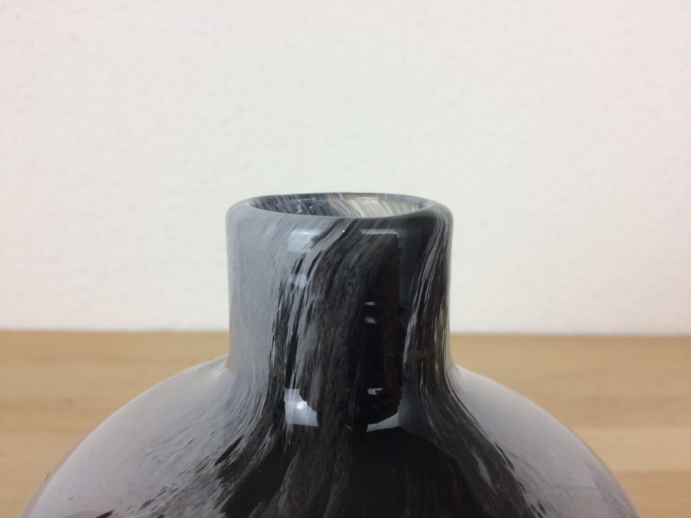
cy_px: 259
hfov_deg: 61.7
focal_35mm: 29
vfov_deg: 48.2
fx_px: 579
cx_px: 346
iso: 64
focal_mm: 4.15
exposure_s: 1/100
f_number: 2.2
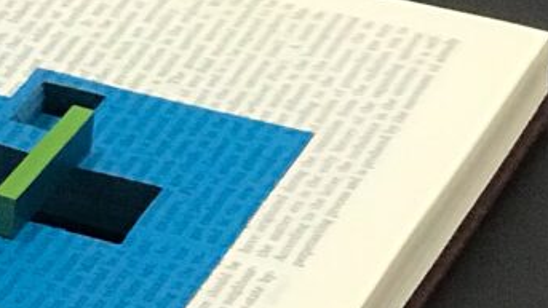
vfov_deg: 4.1
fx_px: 4243
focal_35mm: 292
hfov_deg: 7.1
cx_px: -586
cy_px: 550
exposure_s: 1/50
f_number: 2.8
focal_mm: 6.6
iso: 200
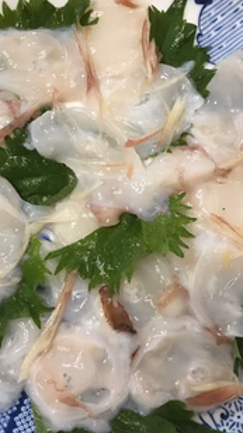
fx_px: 470
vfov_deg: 49.4
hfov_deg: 28.9
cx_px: 104
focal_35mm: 41
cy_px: 225
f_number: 2.2
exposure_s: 1/30
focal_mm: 4.15
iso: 50
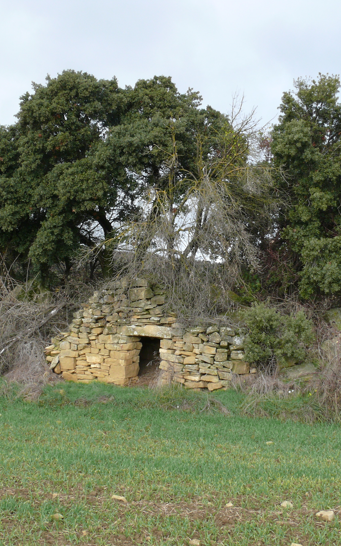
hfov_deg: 25.8
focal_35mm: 50
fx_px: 743
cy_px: 275
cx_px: 182
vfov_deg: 40.3
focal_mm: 7.4
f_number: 9
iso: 100
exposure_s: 1/40
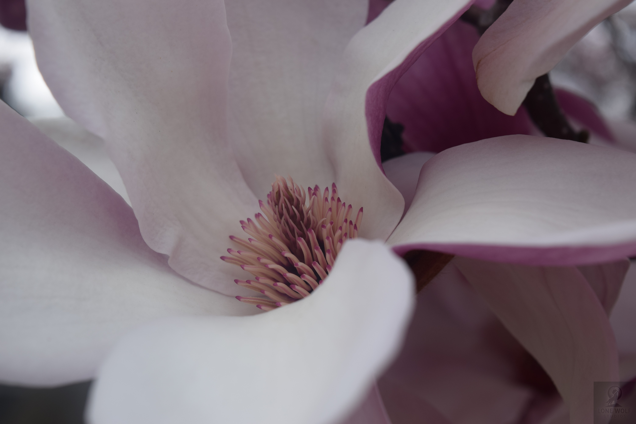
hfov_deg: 28.1
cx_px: 318
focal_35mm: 72
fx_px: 1272
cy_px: 212
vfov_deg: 18.9
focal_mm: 48
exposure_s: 1/400
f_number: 8
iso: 200
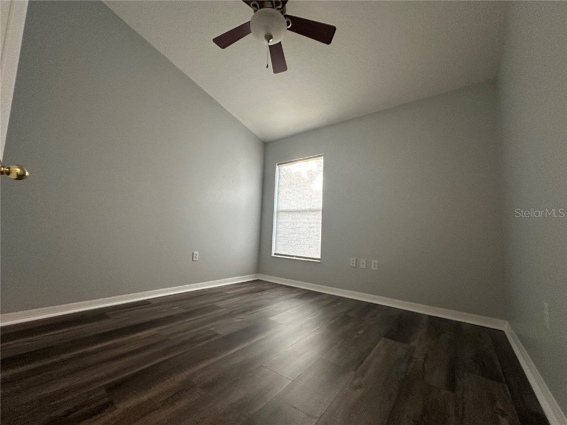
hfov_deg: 102.1
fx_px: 229
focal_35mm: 14
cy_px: 212
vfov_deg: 85.7
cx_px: 284
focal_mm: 2.22
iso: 400
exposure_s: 1/60
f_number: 2.2
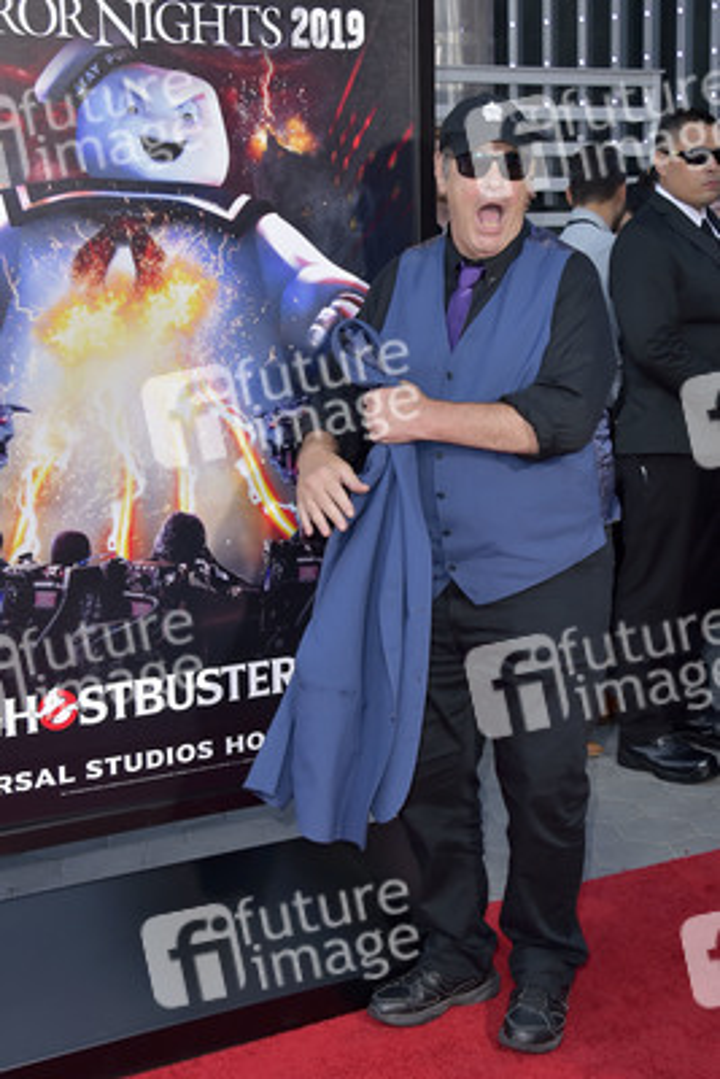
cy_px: 540
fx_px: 1439
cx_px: 360
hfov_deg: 28.1
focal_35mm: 48
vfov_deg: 41.1
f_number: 7.1
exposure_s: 1/250
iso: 320
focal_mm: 48
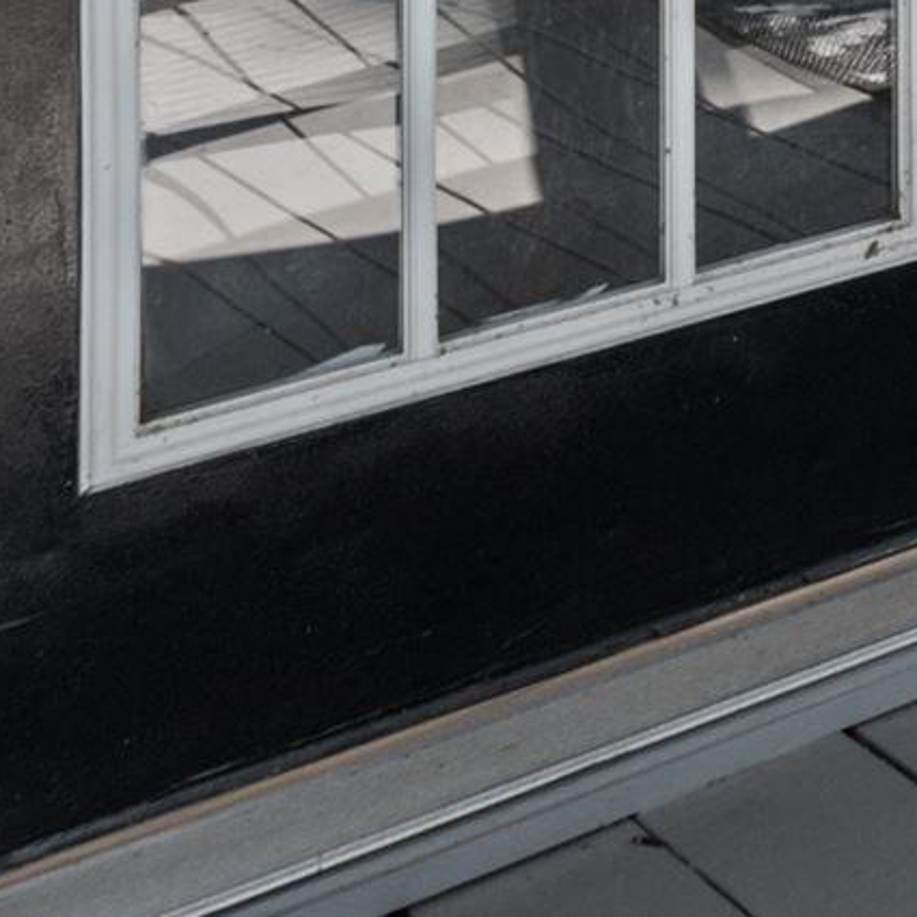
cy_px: -715
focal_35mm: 86
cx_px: 2736
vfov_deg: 16.8
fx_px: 2577
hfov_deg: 11.5
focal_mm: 14
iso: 125
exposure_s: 1/60
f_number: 10
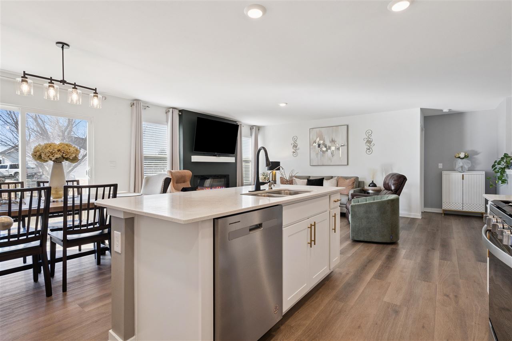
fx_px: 242
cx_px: 256
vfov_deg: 70.4
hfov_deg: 93.3
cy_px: 170
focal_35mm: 17
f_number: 9
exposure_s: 1/40
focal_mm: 17
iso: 400
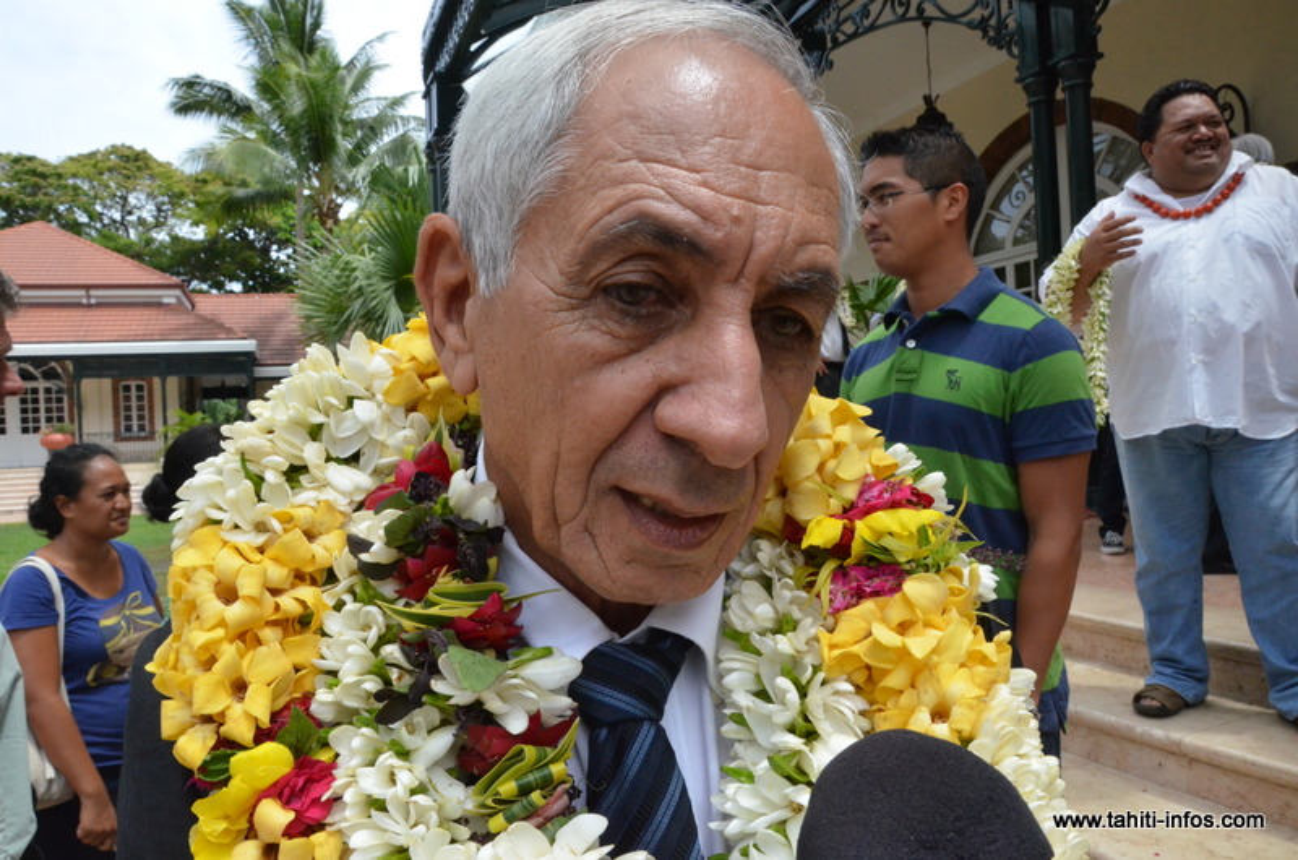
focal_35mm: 27
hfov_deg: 67.5
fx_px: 972
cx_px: 649
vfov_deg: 47.7
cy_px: 430
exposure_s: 1/1250
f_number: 18
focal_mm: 18
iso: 3200
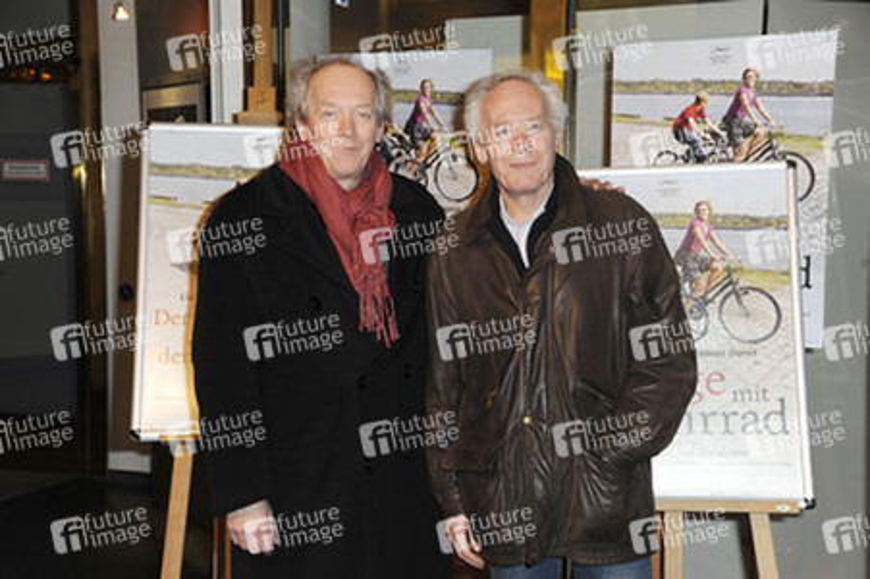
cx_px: 435
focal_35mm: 58
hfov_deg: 34.5
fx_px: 1401
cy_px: 290
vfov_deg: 23.3
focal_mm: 58
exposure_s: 1/160
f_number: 5.6
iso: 800
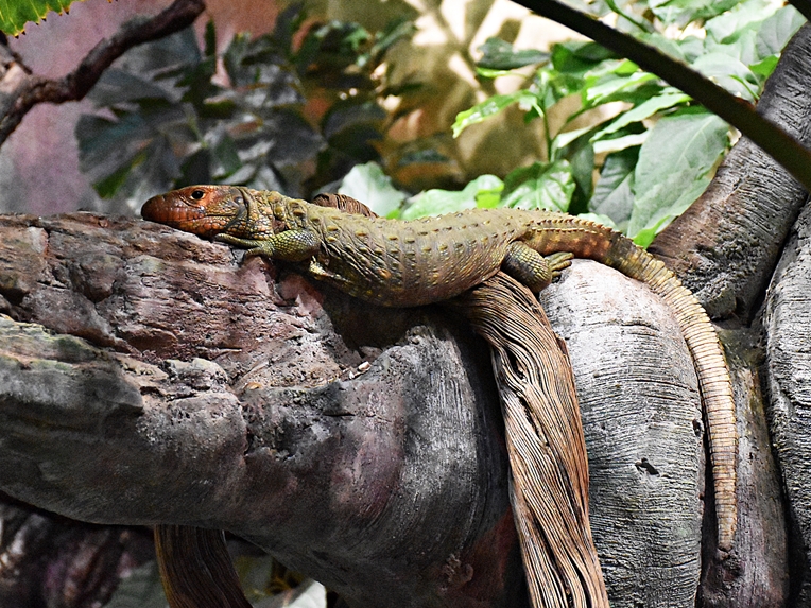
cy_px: 294
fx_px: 2718
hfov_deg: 17.0
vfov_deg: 12.8
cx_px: 505
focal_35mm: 116
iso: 10000
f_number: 5
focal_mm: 60
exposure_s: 1/125
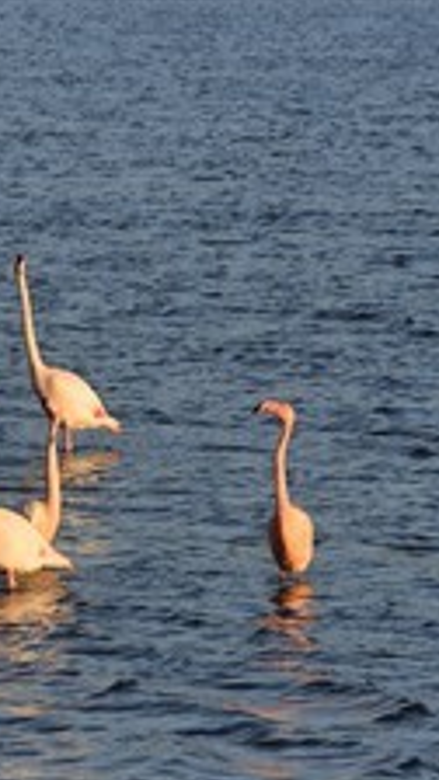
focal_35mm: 392
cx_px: -272
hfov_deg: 3.1
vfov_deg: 5.5
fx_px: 8112
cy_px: 463
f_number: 11
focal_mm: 200
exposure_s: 1/500
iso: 400
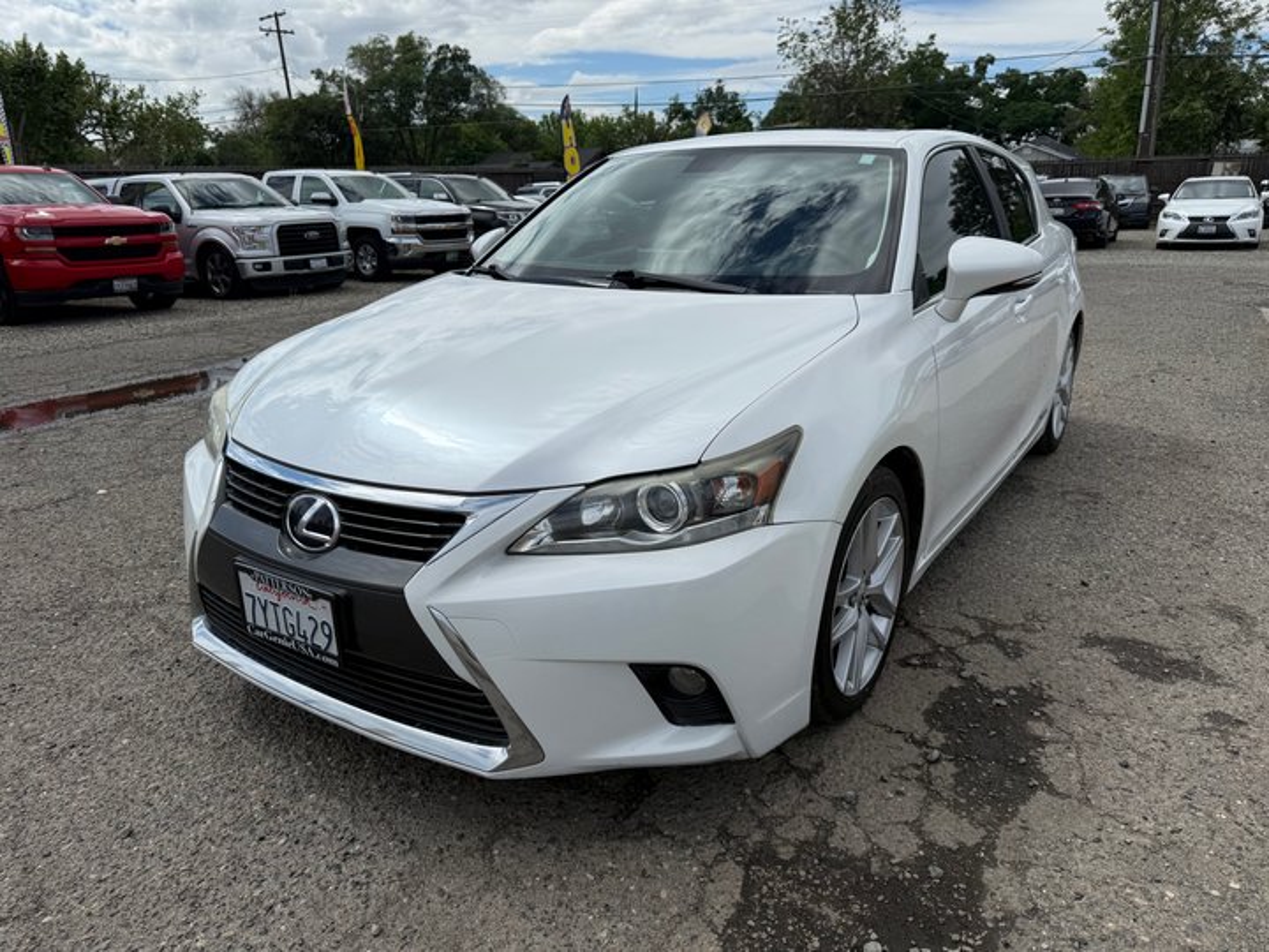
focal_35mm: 24
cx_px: 634
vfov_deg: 56.8
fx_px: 880
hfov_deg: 71.6
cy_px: 476
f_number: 1.78
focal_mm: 6.76
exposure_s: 1/9091
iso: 80
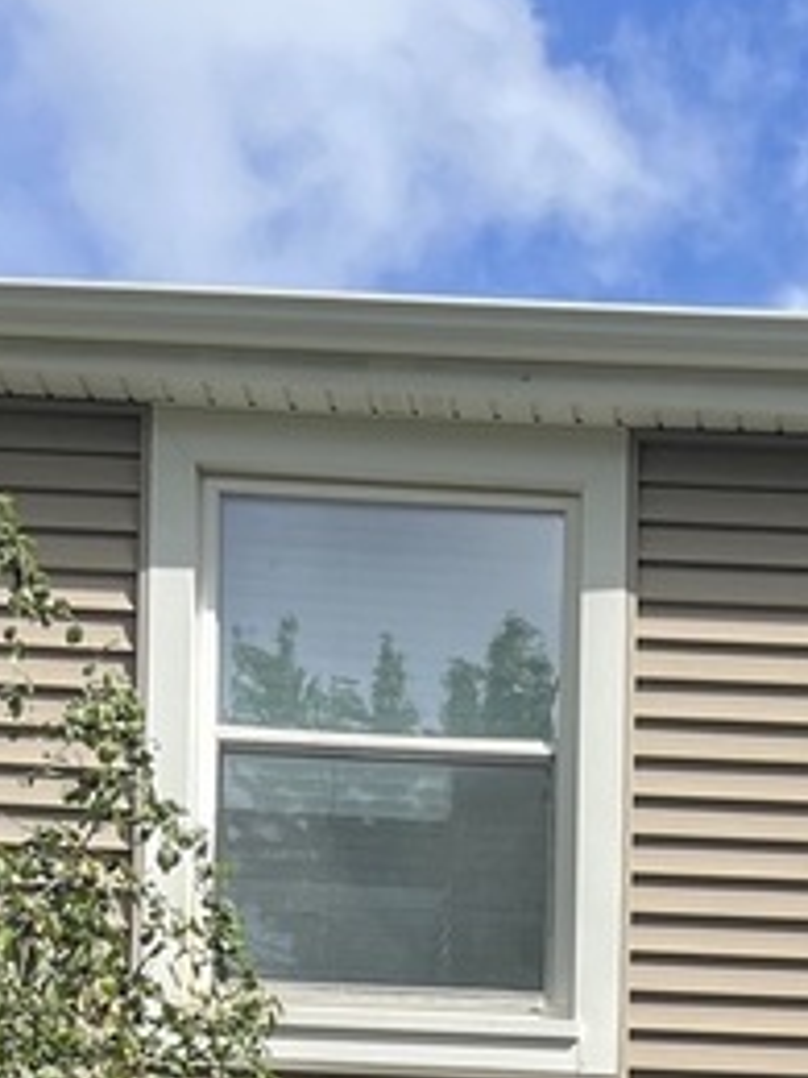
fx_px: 3361
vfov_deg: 15.0
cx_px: 920
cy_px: 2115
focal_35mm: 108
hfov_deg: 13.4
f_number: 1.6
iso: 50
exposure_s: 1/1776
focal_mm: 5.1
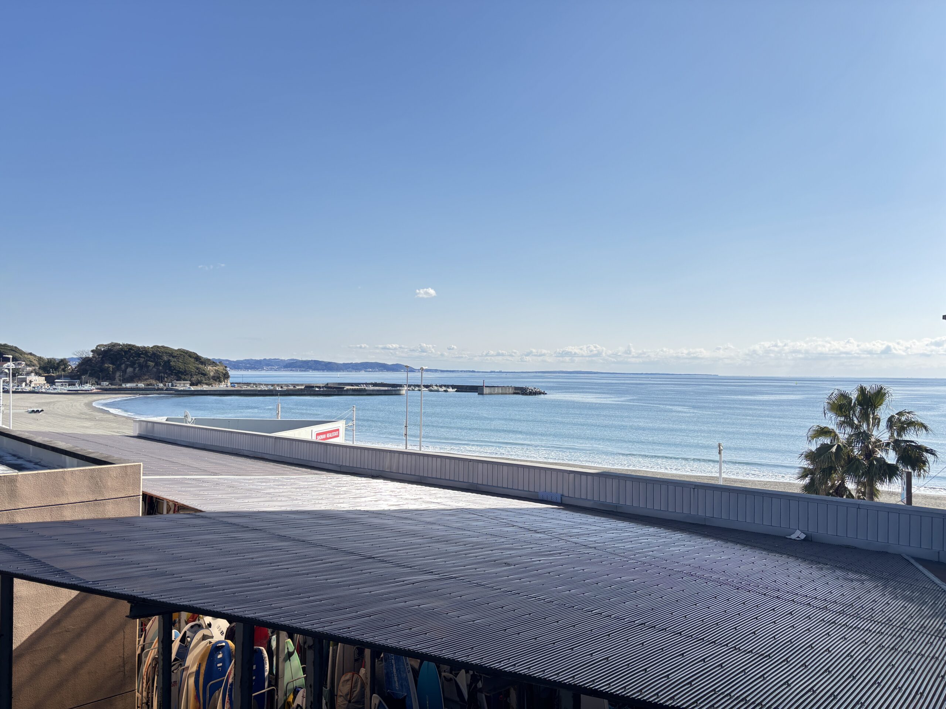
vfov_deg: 53.1
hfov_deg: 67.3
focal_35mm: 26
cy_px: 354
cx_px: 473
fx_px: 711
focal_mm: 5.96
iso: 50
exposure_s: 1/1567
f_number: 1.6
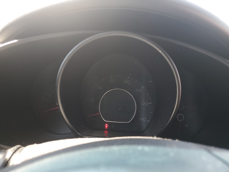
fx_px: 172
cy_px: 86
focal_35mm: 26
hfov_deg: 67.3
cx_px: 114
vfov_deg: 53.1
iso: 53
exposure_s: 1/60.2
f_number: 1.5
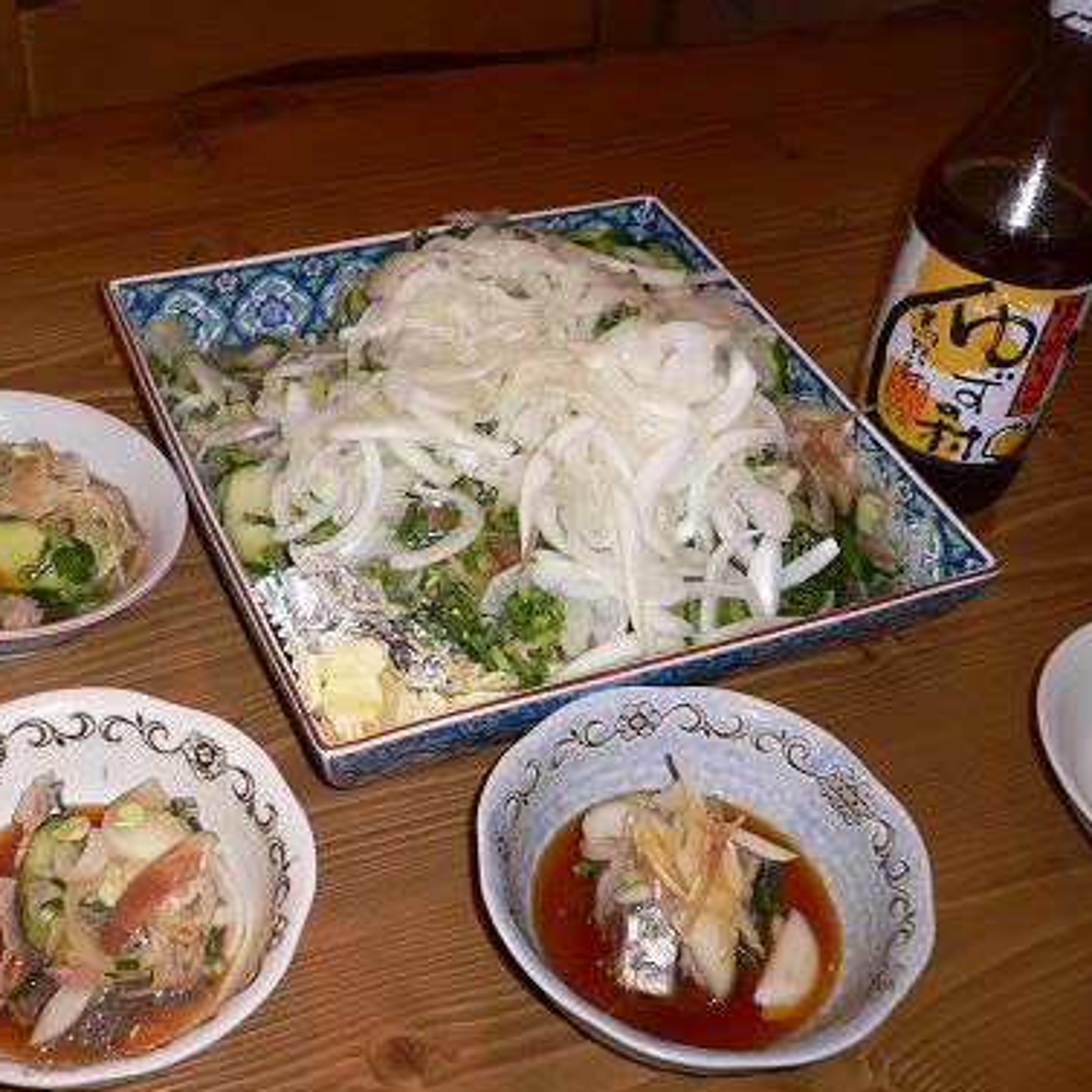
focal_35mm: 42
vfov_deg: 40.0
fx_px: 1499
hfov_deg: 39.6
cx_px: 382
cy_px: 553
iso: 100
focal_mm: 5.8
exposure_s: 1/60
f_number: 2.8
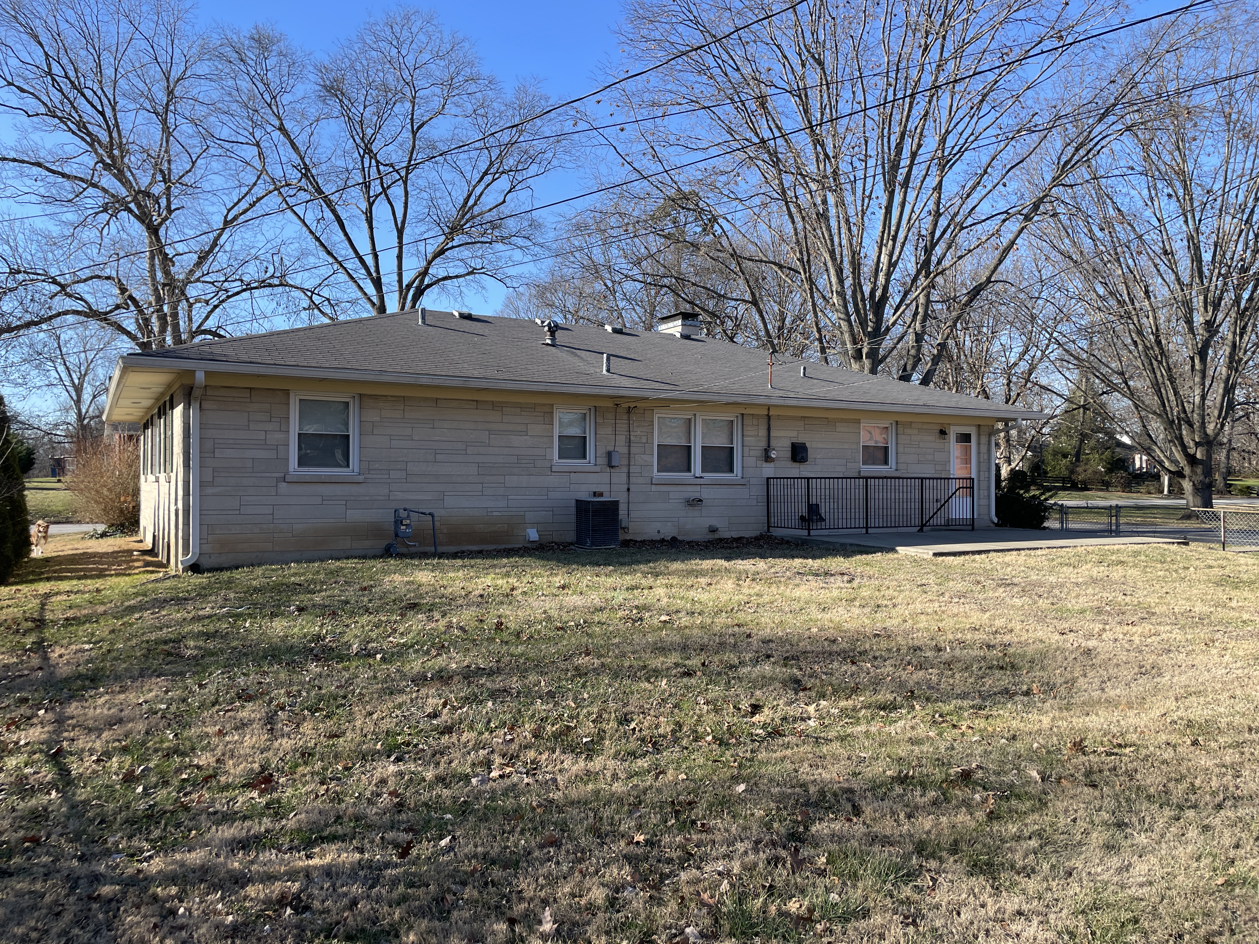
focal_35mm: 26
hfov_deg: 67.3
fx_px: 946
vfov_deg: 53.1
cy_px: 472
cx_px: 630
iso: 50
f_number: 1.6
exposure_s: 1/1595
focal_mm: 4.2
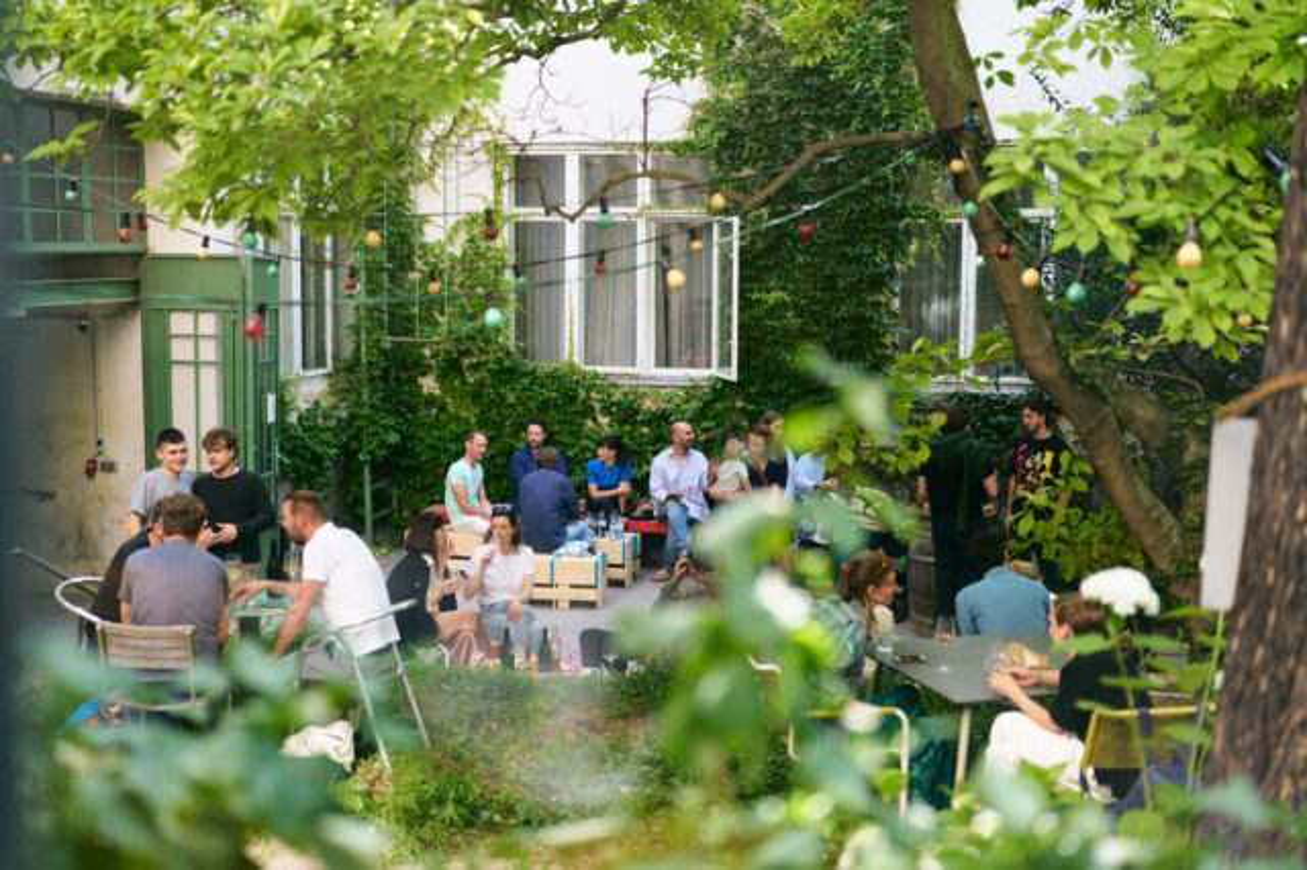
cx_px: 654
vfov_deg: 27.0
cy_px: 435
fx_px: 1814
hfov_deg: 39.6
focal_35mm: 50
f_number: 1.4
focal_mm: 50
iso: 100
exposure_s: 1/500
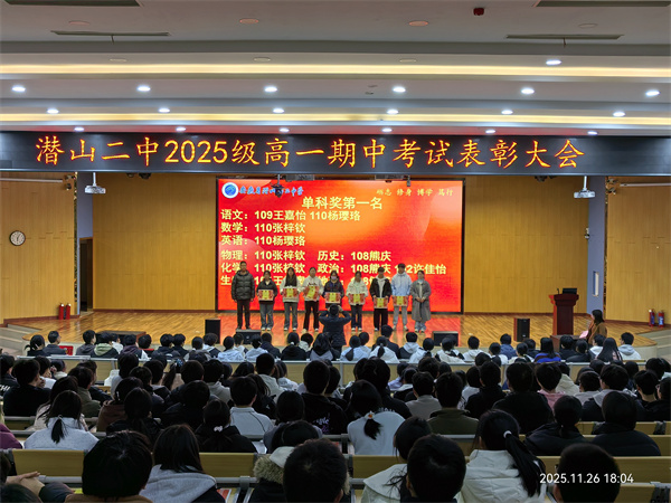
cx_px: 336
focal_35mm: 44
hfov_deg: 42.9
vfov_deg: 32.9
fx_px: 853
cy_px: 252
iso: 80
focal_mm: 5.52
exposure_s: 1/100
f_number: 1.9
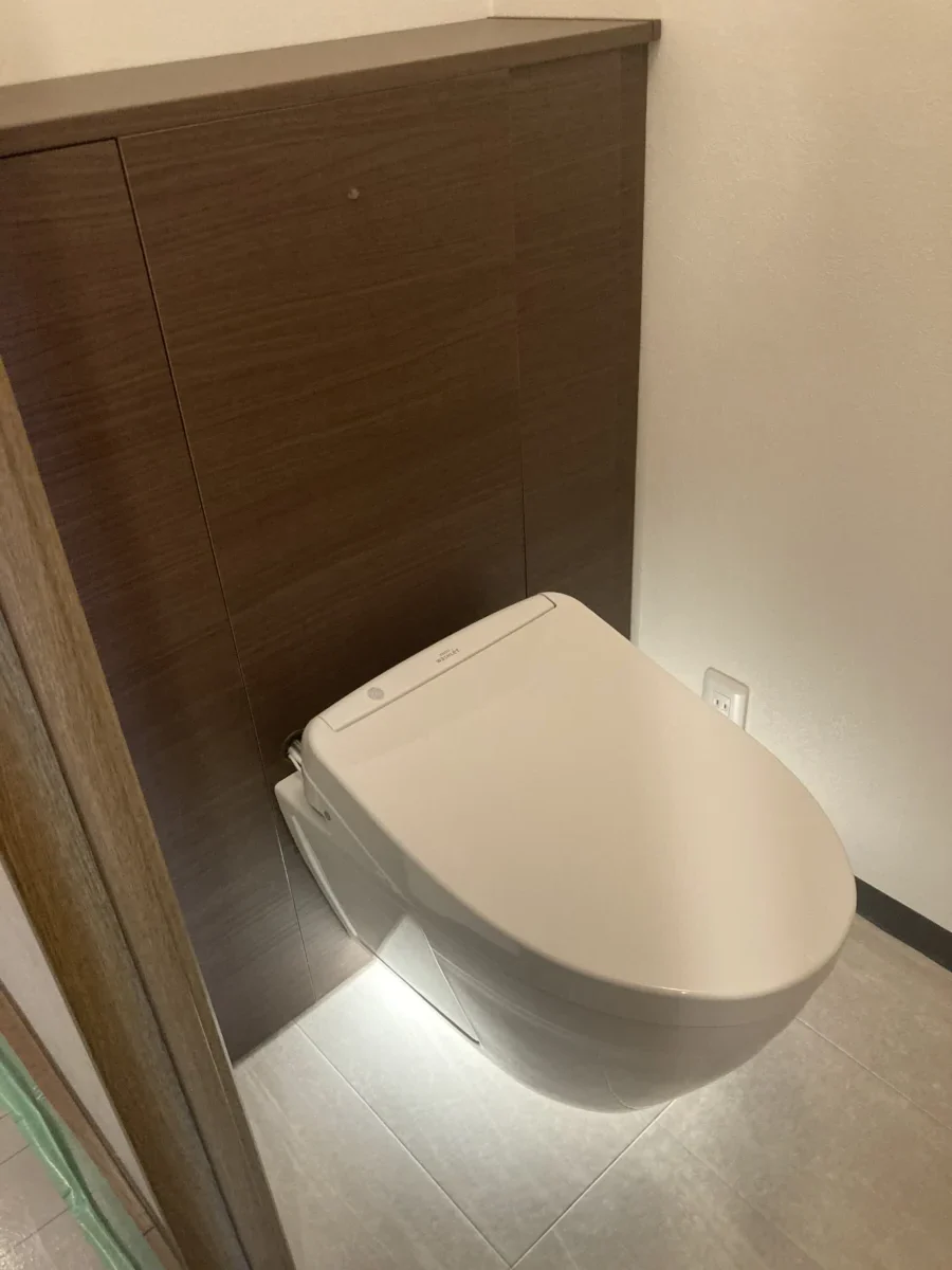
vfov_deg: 63.4
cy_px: 635
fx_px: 1027
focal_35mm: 28
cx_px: 476
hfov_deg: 49.7
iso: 320
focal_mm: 3.99
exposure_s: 1/40
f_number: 1.8
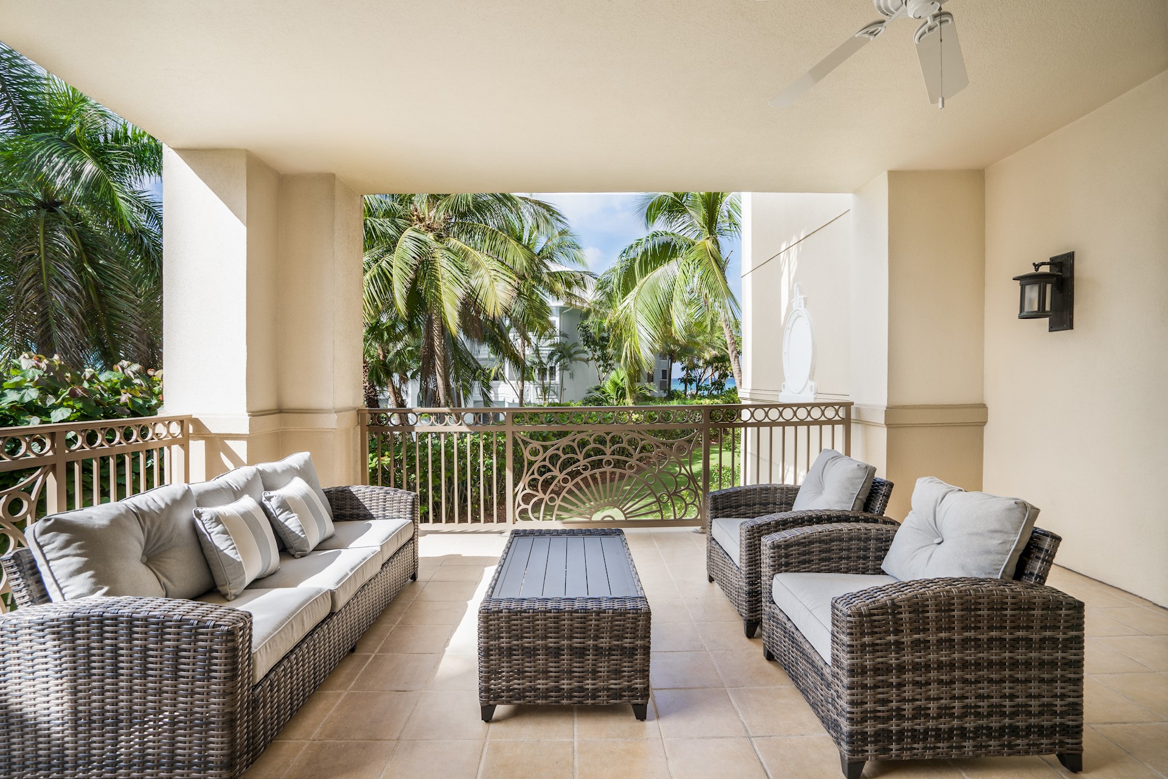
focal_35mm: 16
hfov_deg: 96.7
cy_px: 390
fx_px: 519
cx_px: 584
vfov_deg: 73.7
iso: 100
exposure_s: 1/125
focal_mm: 16
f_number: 7.1
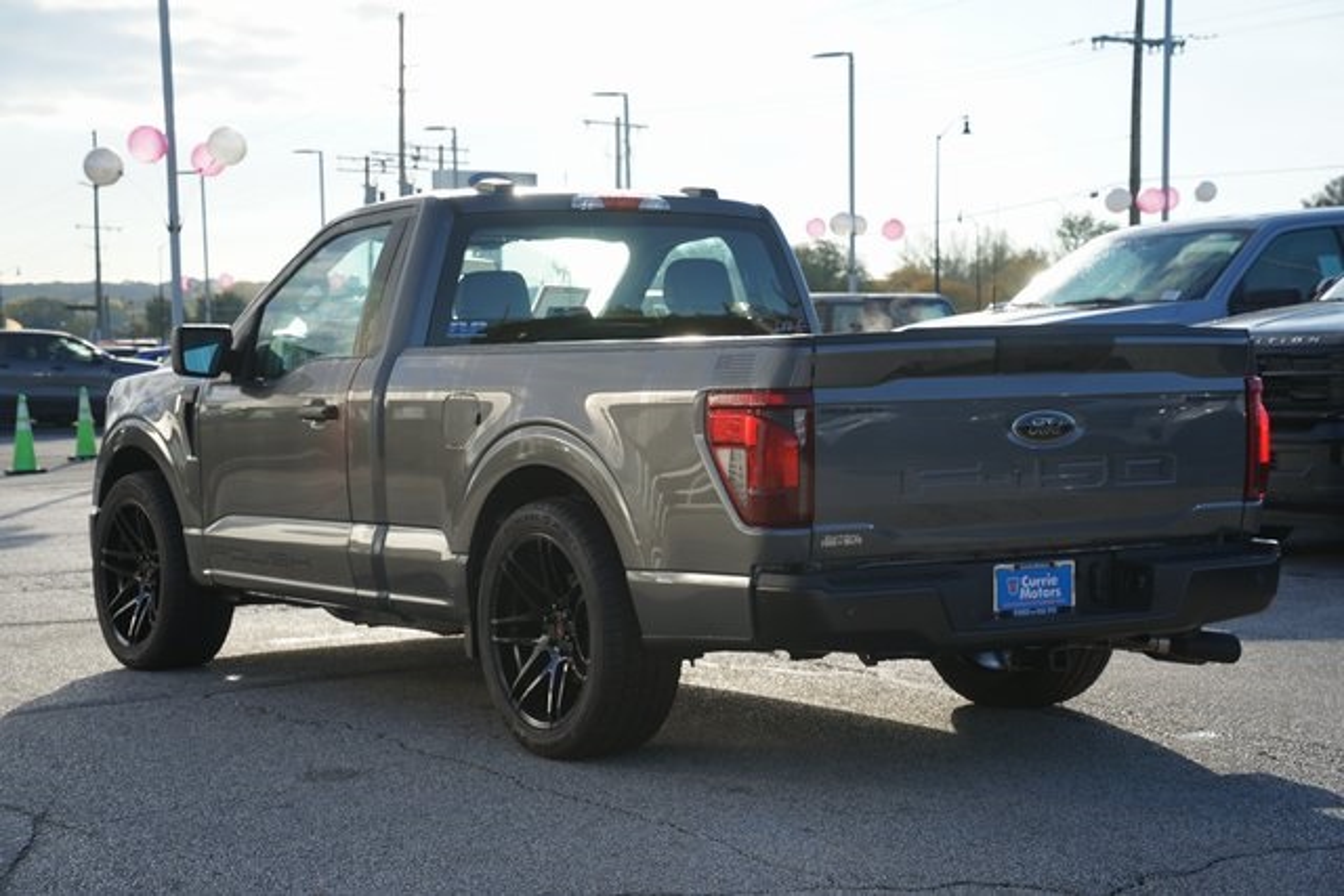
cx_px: 672
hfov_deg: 29.6
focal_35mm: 68
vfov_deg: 20.0
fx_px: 2539
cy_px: 448
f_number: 9
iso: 100
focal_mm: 68
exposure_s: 1/125
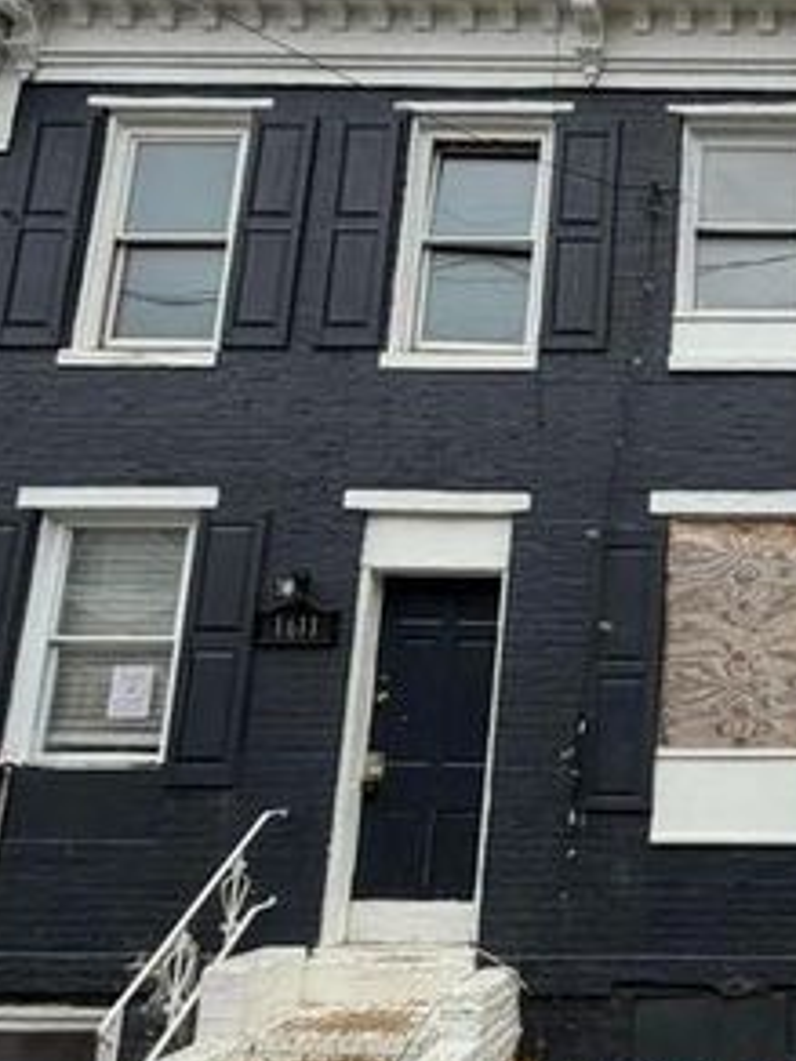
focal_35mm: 32
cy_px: 583
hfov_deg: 37.0
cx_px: 880
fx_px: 981
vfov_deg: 56.7
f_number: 2.2
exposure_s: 1/300
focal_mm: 2.22
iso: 50
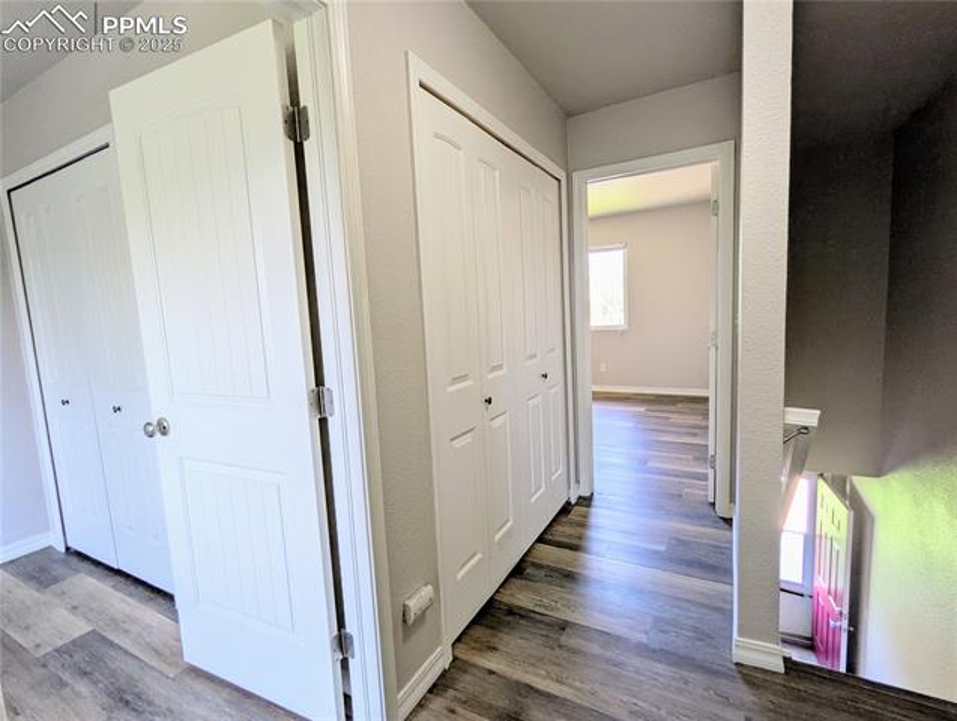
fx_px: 443
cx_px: 478
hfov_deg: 94.4
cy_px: 360
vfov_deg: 78.3
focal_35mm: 16
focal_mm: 2.35
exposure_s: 1/33.7
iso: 48
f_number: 2.2
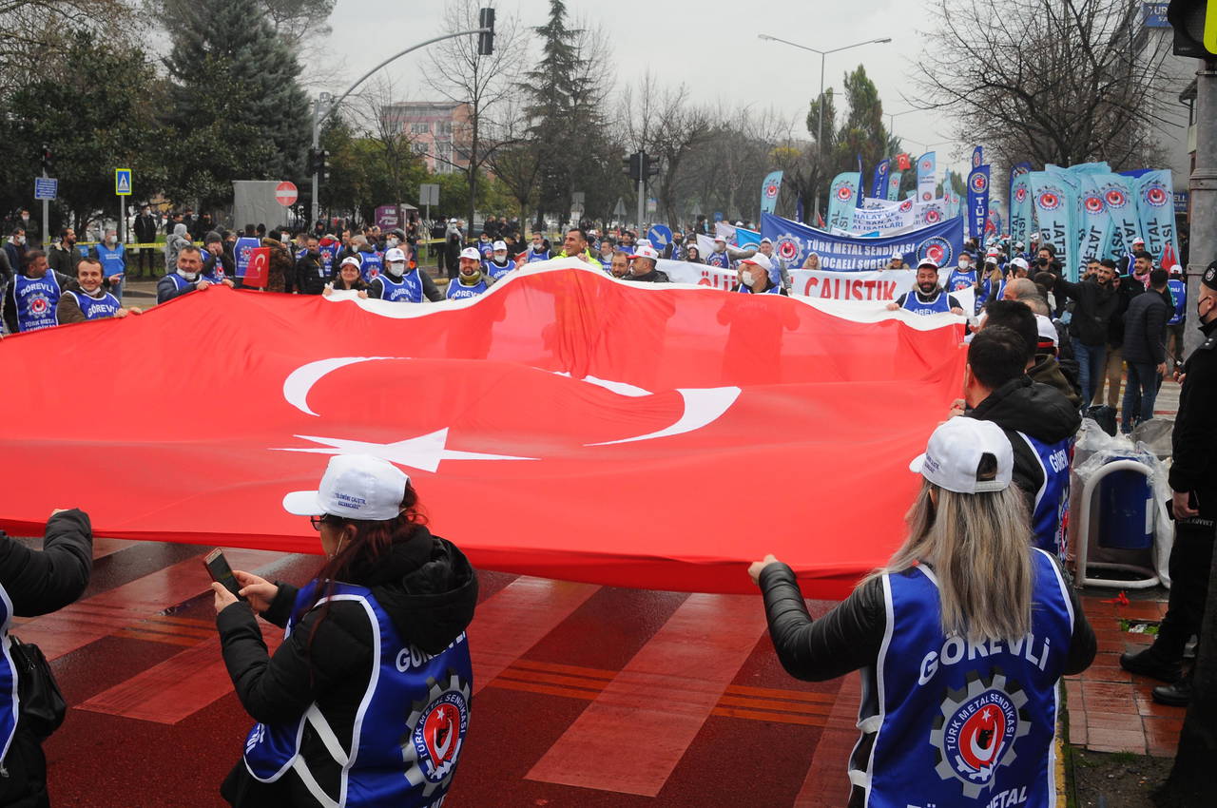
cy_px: 404
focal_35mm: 42
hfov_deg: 46.5
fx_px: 1418
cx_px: 608
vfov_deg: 31.8
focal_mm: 28
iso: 400
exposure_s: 1/200
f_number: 7.1
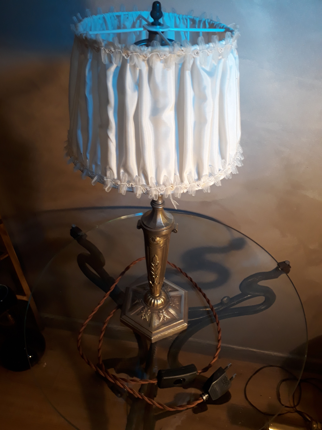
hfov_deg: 51.4
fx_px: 335
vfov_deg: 65.3
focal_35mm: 27
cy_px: 215
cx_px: 161
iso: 125
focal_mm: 3.6
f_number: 1.9
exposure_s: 1/33
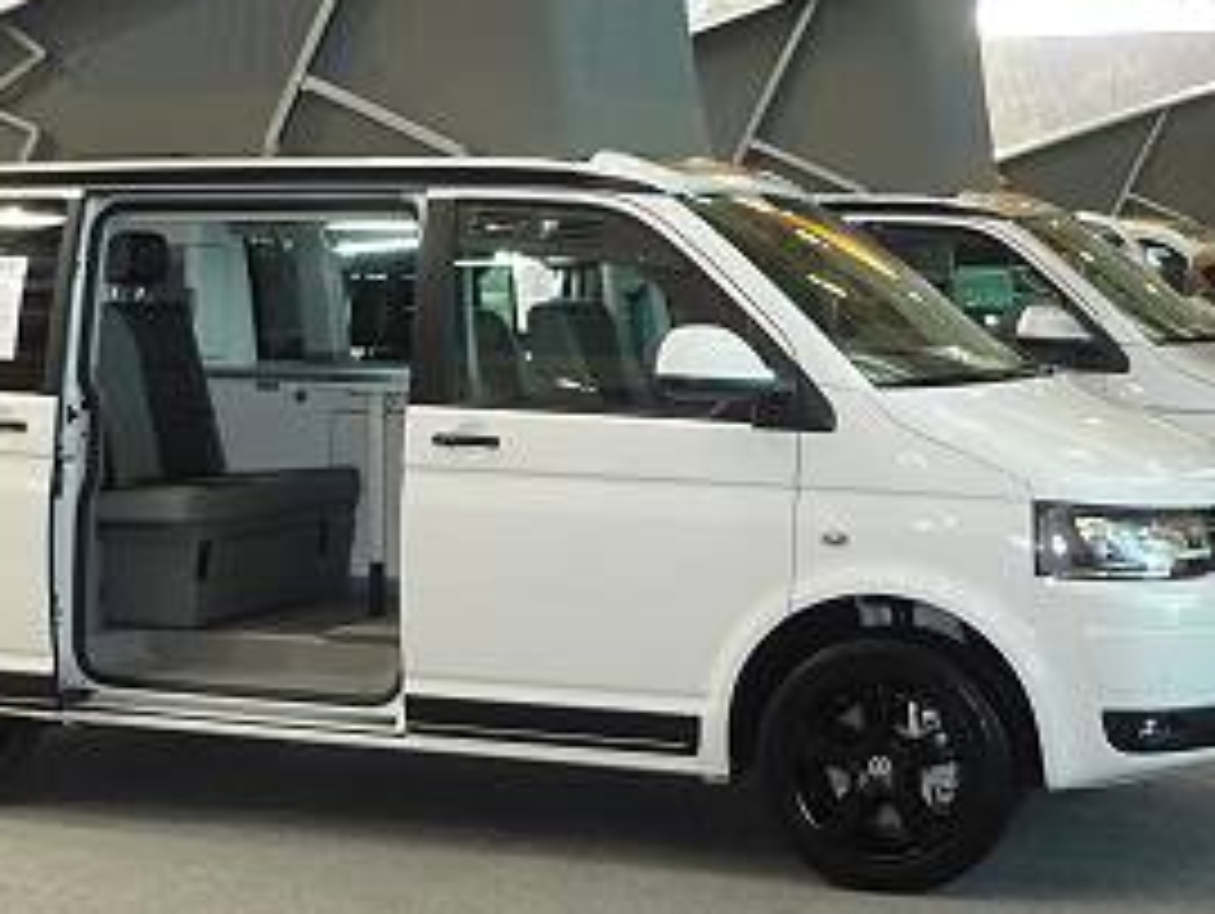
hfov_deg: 28.1
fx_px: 2424
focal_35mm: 69
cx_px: 585
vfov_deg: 21.3
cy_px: 356
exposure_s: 1/30
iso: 400
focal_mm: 7.2
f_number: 3
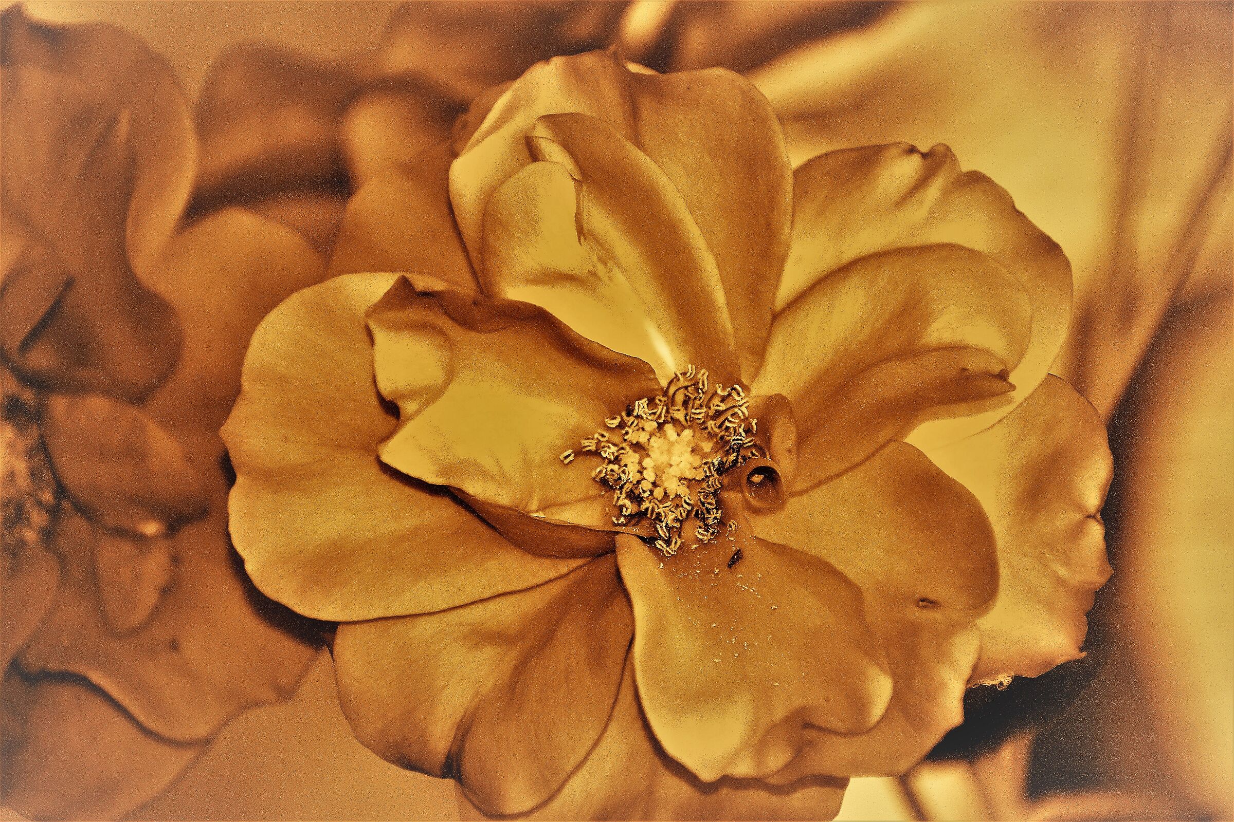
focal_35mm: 450
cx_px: 617
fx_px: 15424
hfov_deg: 4.6
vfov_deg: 3.1
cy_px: 411
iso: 1000
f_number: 6.3
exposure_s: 1/200
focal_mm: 300
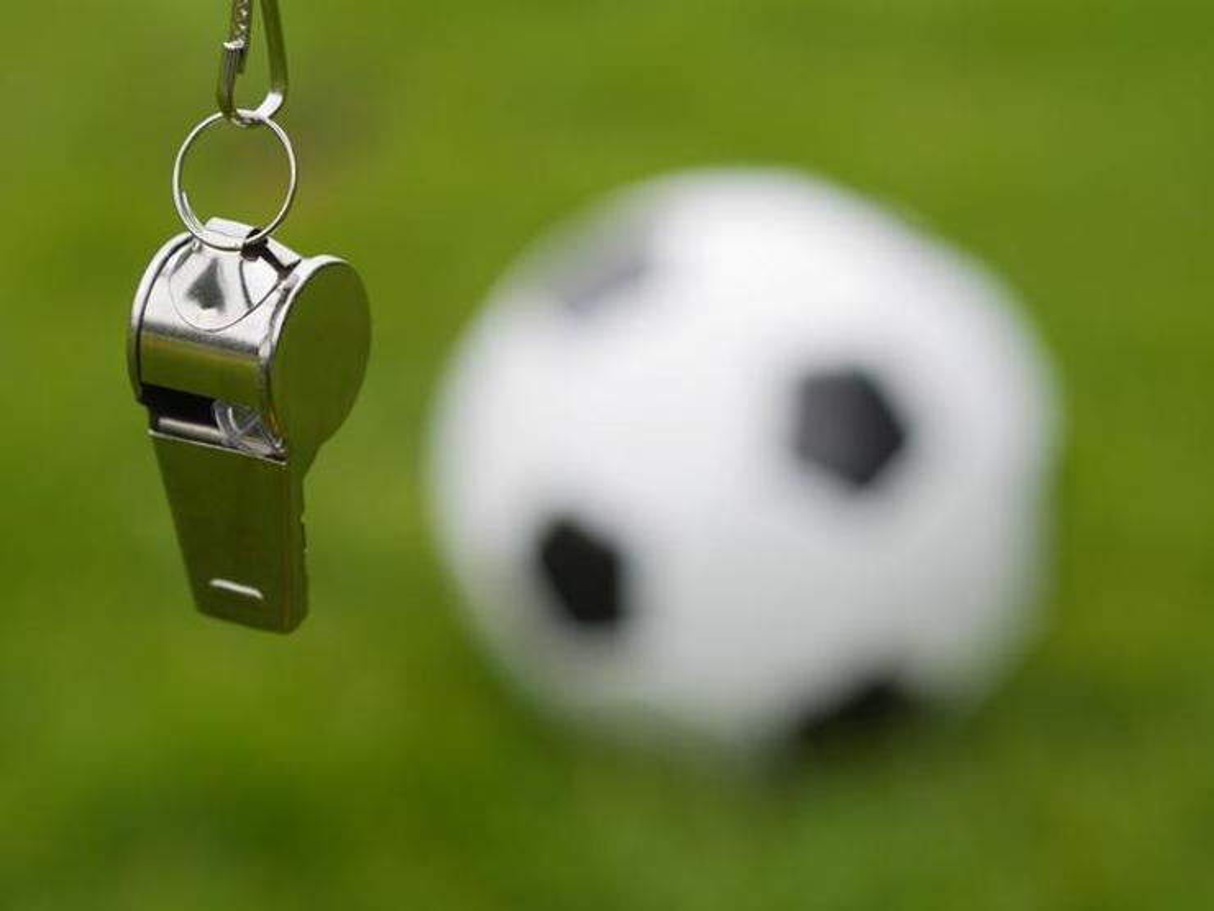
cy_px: 456
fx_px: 3156
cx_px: 607
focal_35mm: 90
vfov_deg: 16.4
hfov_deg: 21.8
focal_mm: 45
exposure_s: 1/500
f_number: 2.8
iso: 200
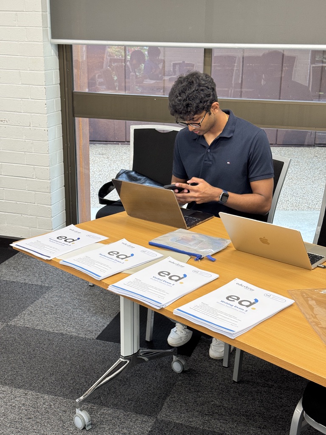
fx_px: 603
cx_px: 163
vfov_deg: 39.7
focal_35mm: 48
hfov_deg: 30.3
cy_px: 218
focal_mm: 6.76
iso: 80
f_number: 1.78
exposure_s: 1/50
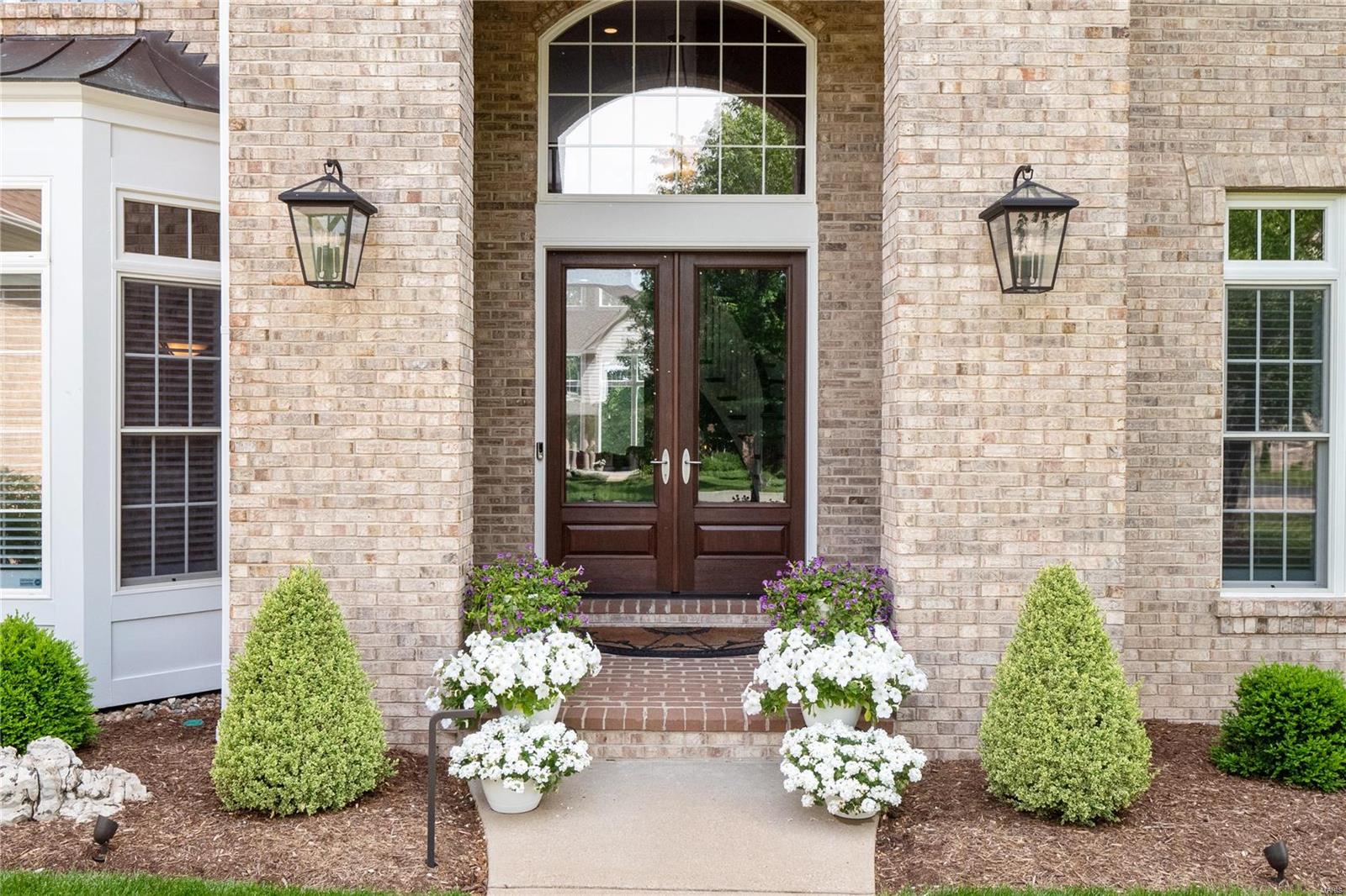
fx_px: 1121
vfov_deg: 43.6
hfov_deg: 61.9
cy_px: 448
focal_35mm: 30
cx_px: 673
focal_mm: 15
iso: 400
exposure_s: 1/200
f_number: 8
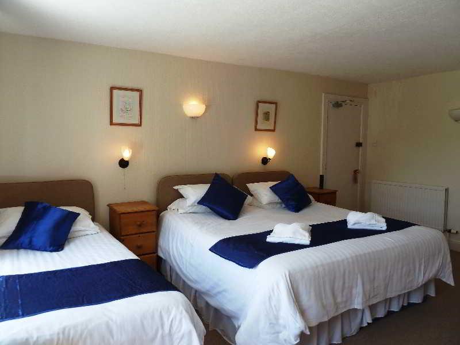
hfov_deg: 69.4
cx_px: 230
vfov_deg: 54.9
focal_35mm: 25
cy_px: 172
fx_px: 332
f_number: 3.3
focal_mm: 4.1
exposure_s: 1/40
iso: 80
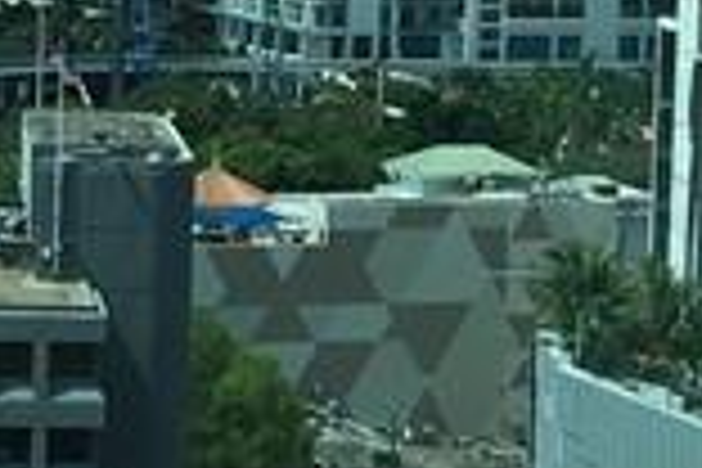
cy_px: 108
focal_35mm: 198
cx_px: 135
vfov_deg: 6.9
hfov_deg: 10.4
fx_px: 3861
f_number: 2.2
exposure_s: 1/1374
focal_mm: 4.15
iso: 25
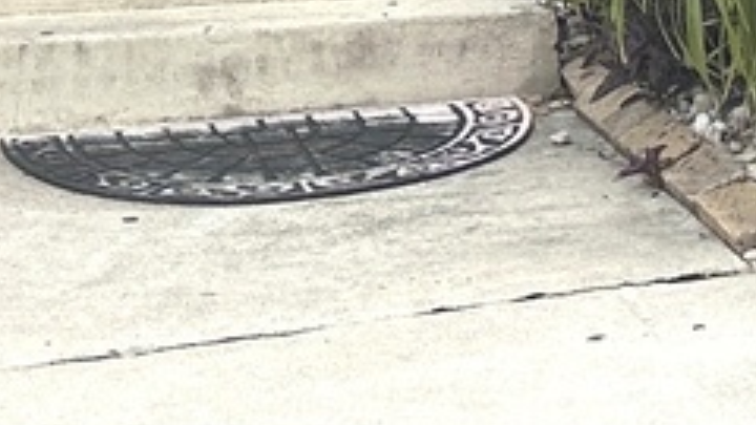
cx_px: -69
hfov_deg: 13.4
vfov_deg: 6.7
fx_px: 3147
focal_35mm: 157
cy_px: -1058
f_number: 1.78
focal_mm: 6.86
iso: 80
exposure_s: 1/1495
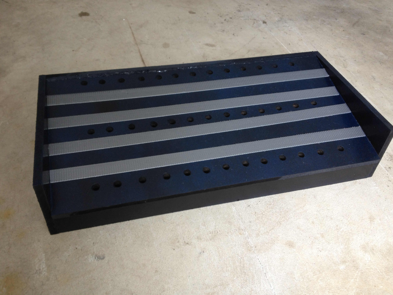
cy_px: 148
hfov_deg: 52.6
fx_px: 397
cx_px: 196
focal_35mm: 35
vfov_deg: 40.7
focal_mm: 4.28
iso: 64
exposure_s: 1/30
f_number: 2.4
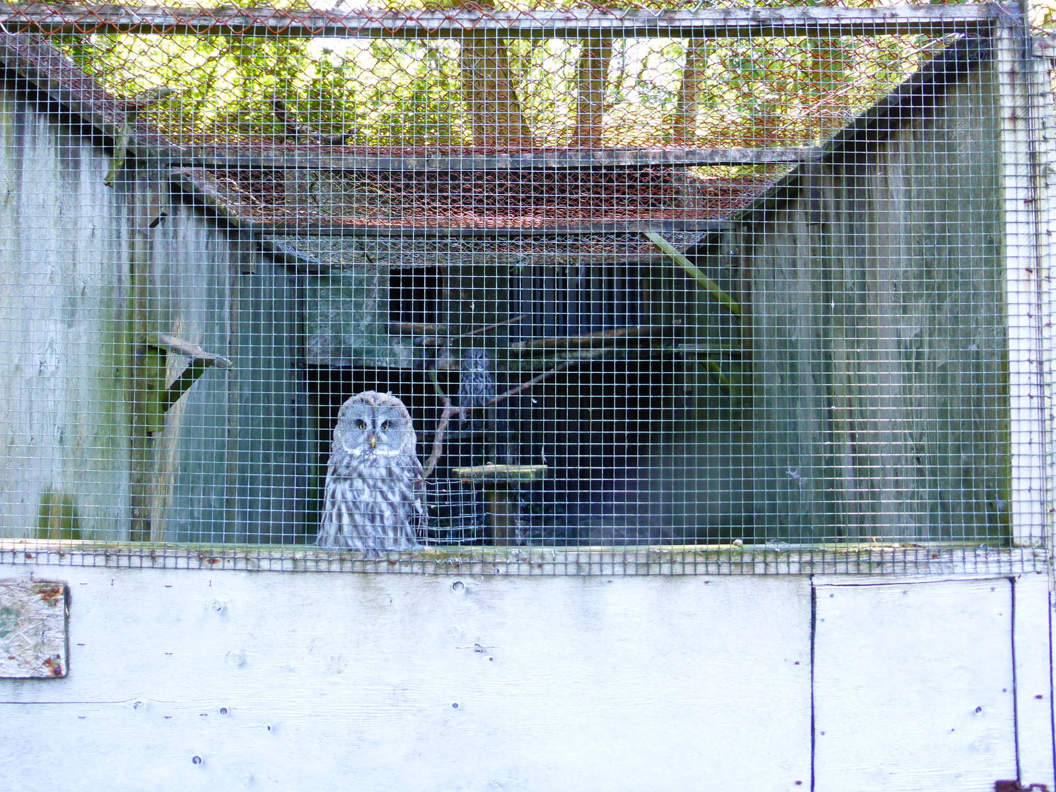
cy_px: 396
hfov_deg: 60.0
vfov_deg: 46.8
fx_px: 915
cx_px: 528
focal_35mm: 30
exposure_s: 1/60
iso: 250
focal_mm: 5.4
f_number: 3.6
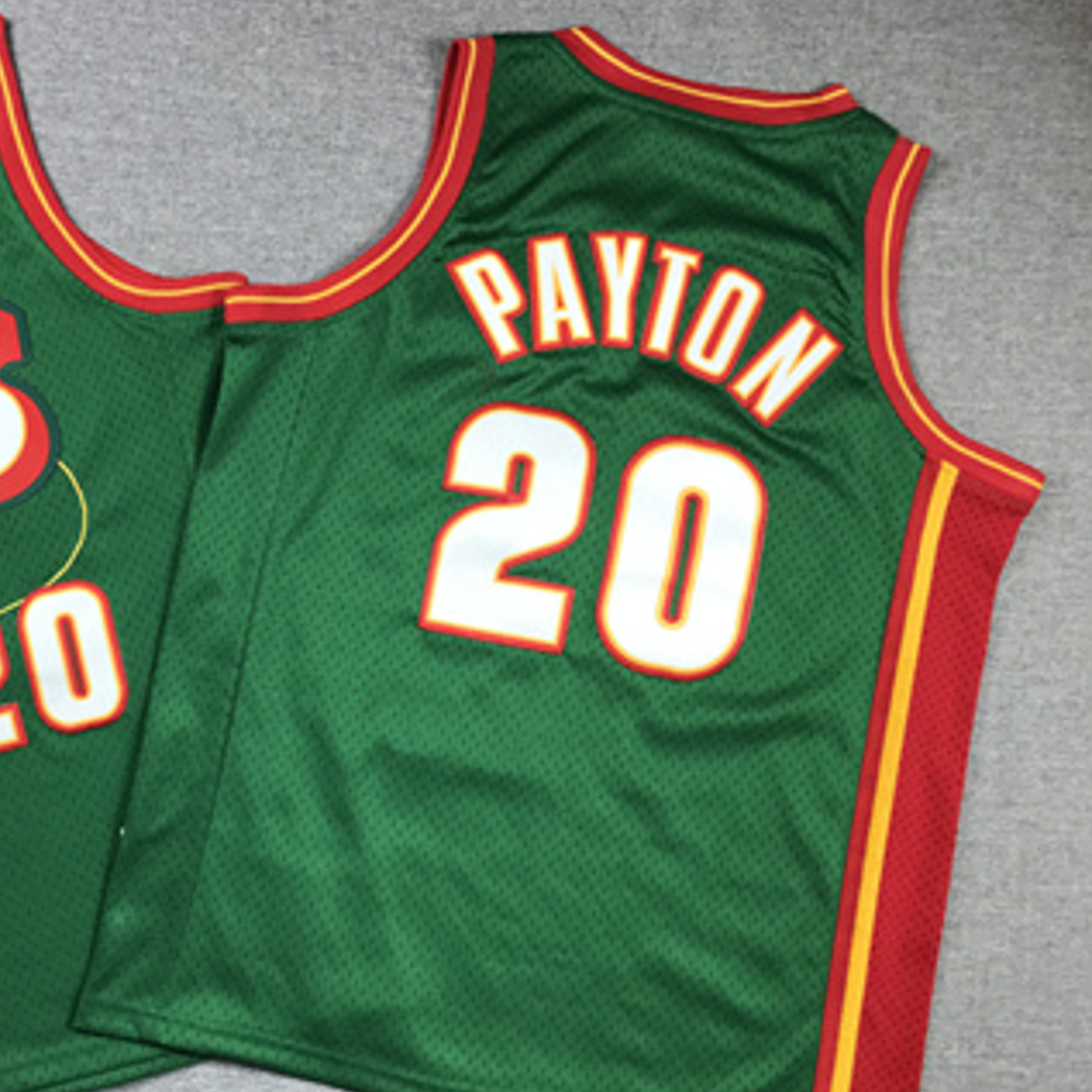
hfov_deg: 41.3
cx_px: 241
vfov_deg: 42.8
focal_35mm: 39
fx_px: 1392
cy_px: 611
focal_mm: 3.99
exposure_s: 1/100
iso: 40
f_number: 1.8
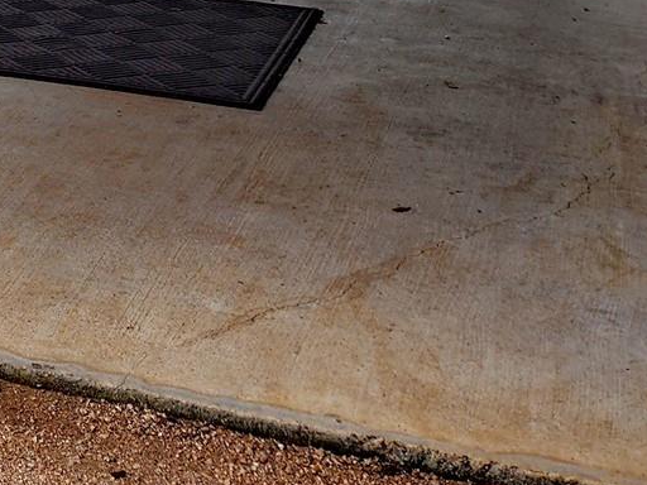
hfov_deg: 19.0
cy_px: -440
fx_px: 1720
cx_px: -289
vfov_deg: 13.9
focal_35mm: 92
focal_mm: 6.4
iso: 12
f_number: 1.8
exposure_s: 1/249
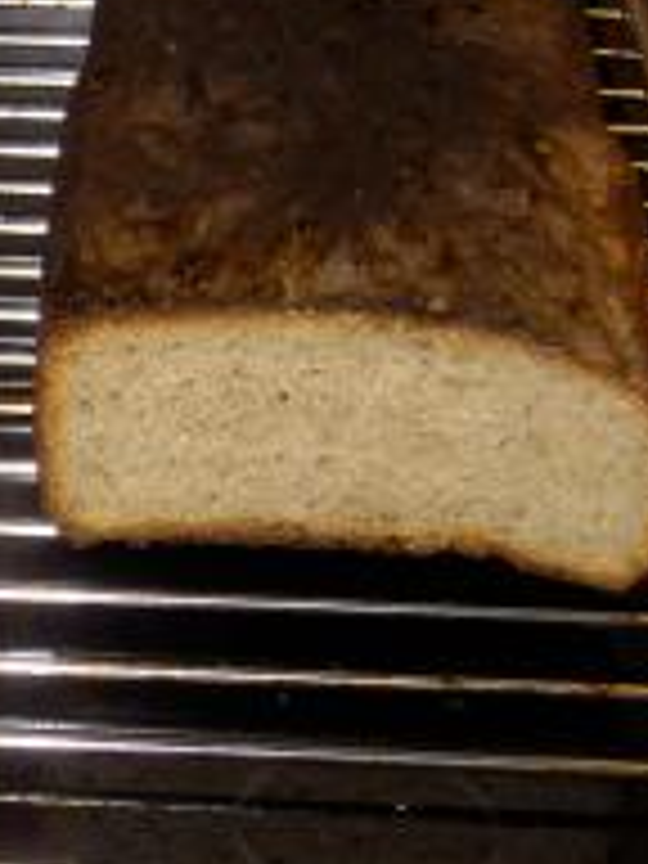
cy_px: 468
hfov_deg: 11.6
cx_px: -148
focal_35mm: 125
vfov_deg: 15.8
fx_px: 3120
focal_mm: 9.9
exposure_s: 1/80
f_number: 3.8
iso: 200
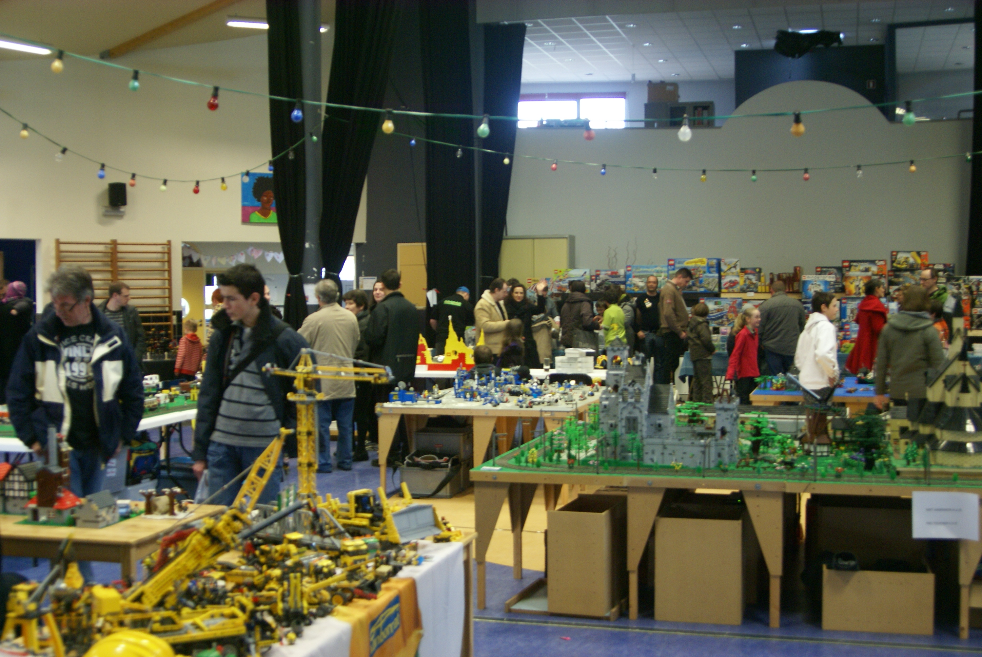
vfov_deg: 32.0
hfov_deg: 46.4
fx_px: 1147
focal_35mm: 42
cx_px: 491
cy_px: 328
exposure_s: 1/20
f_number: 4
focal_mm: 28
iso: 400
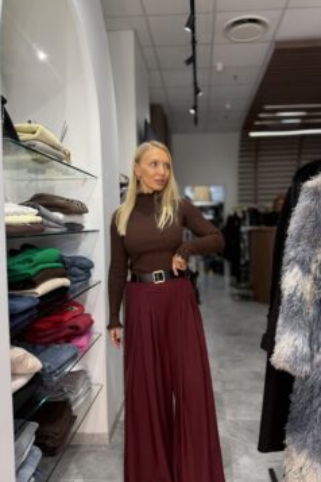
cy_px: 238
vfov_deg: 65.5
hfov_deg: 46.3
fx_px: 374
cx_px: 179
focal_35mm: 28
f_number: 1.78
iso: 125
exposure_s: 1/100
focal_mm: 6.76
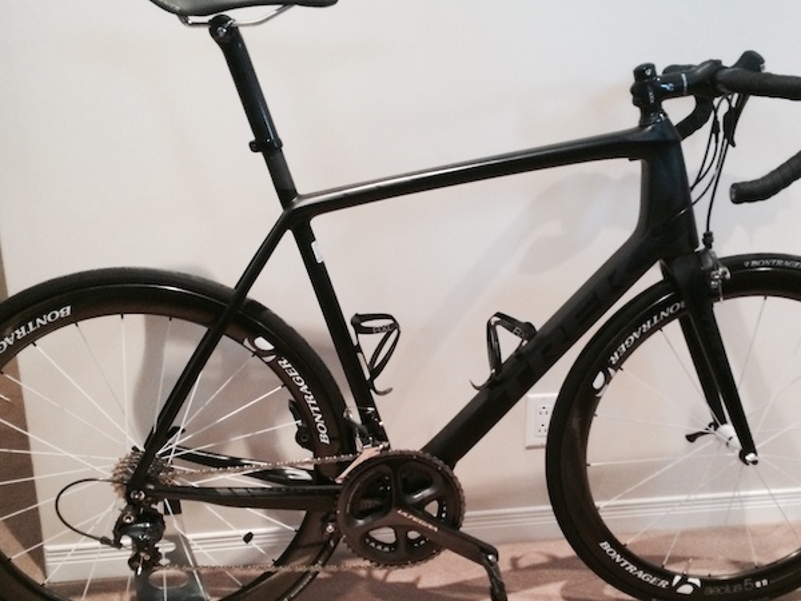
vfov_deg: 35.8
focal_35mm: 40
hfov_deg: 46.8
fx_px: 926
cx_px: 431
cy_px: 357
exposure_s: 1/15
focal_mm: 4.12
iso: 320
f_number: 2.2
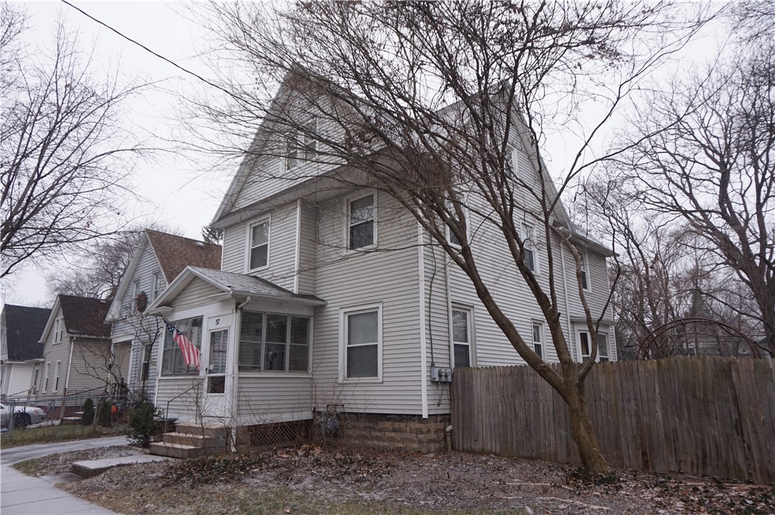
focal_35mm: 24
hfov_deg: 73.8
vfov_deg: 53.0
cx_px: 388
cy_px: 258
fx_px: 516
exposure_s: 1/160
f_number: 4
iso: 125
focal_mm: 16
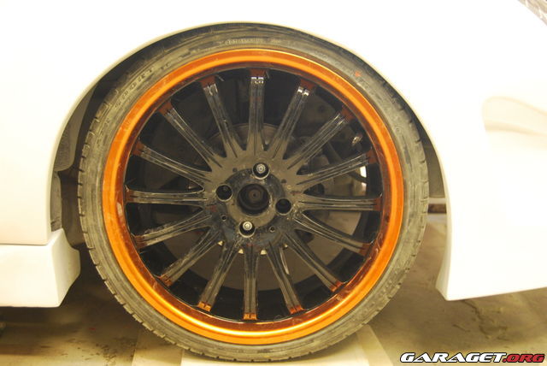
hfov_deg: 43.6
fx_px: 684
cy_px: 183
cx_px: 274
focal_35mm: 45
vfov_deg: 29.9
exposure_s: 1/5
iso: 800
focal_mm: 30
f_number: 4.2
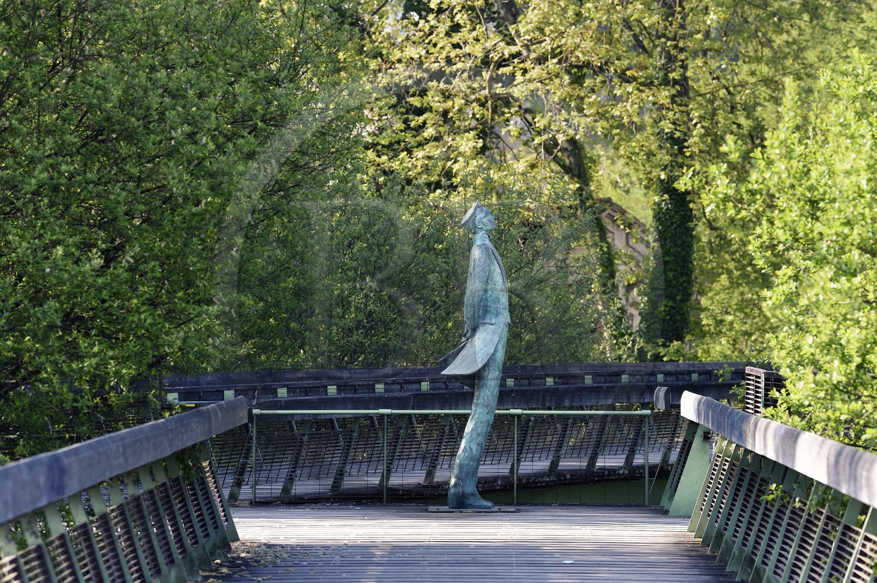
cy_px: 292
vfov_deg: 6.9
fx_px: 4868
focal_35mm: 200
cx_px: 438
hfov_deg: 10.3
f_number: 7.1
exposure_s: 1/200
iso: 400
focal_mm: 200
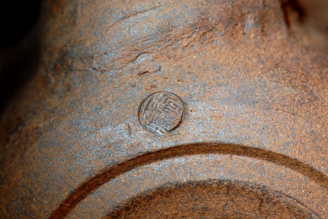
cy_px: 110
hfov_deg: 13.0
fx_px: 1436
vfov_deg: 8.7
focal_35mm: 158
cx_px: 164
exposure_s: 1/30
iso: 400
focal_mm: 105
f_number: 11
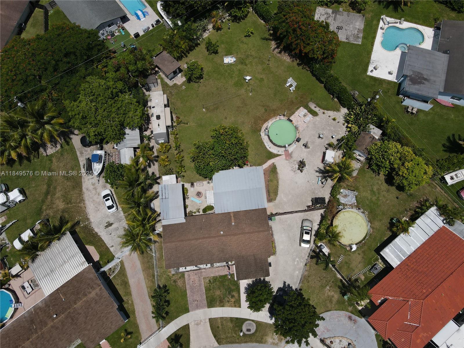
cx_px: 232
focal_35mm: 24
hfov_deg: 71.6
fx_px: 322
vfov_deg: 56.8
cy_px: 174
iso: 100
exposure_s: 1/1600
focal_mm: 4.5
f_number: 2.8
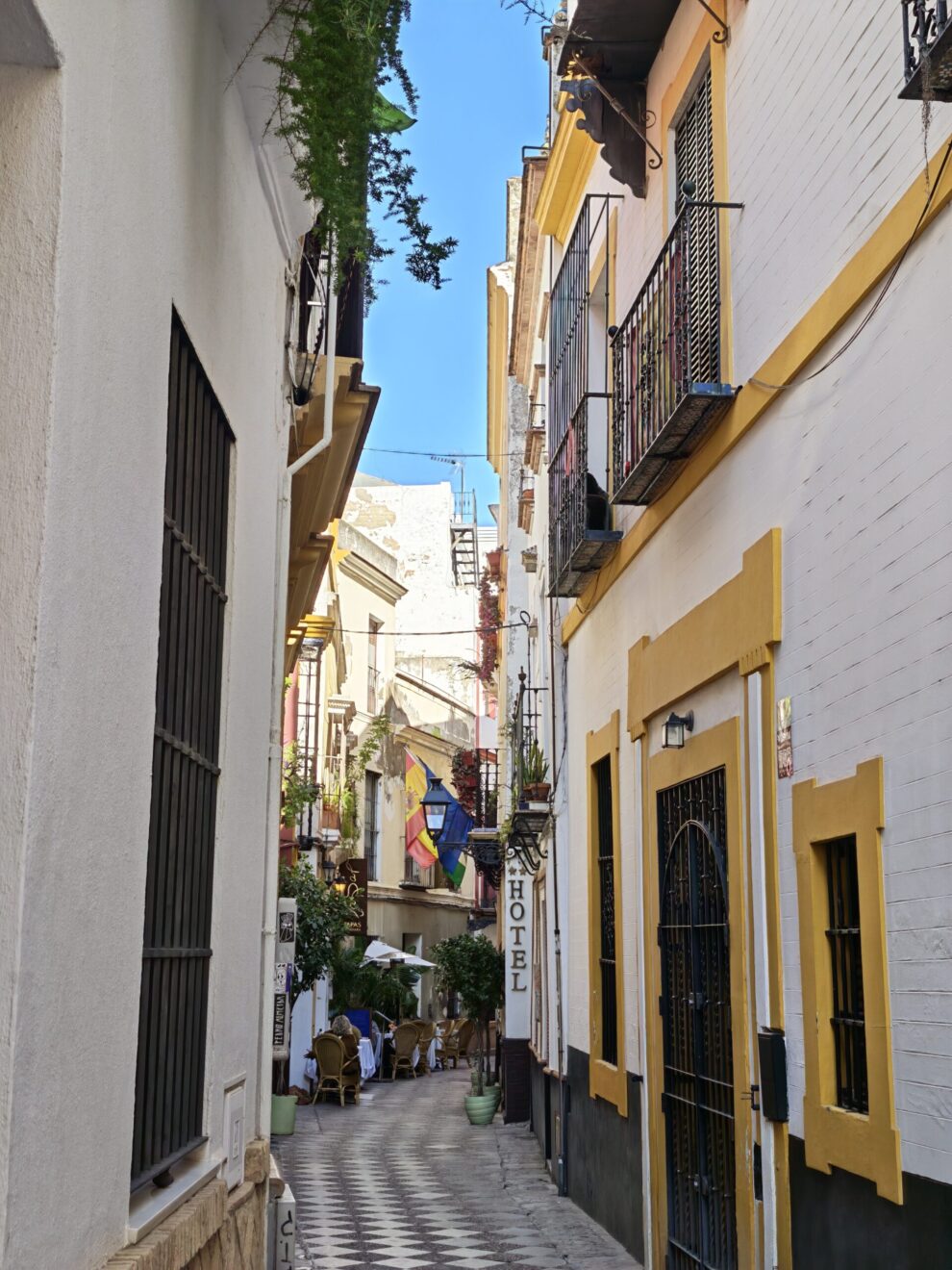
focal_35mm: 46
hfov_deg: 31.5
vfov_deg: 41.2
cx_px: 476
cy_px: 635
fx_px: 1687
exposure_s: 1/490
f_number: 1.6
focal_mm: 6.55
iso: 50
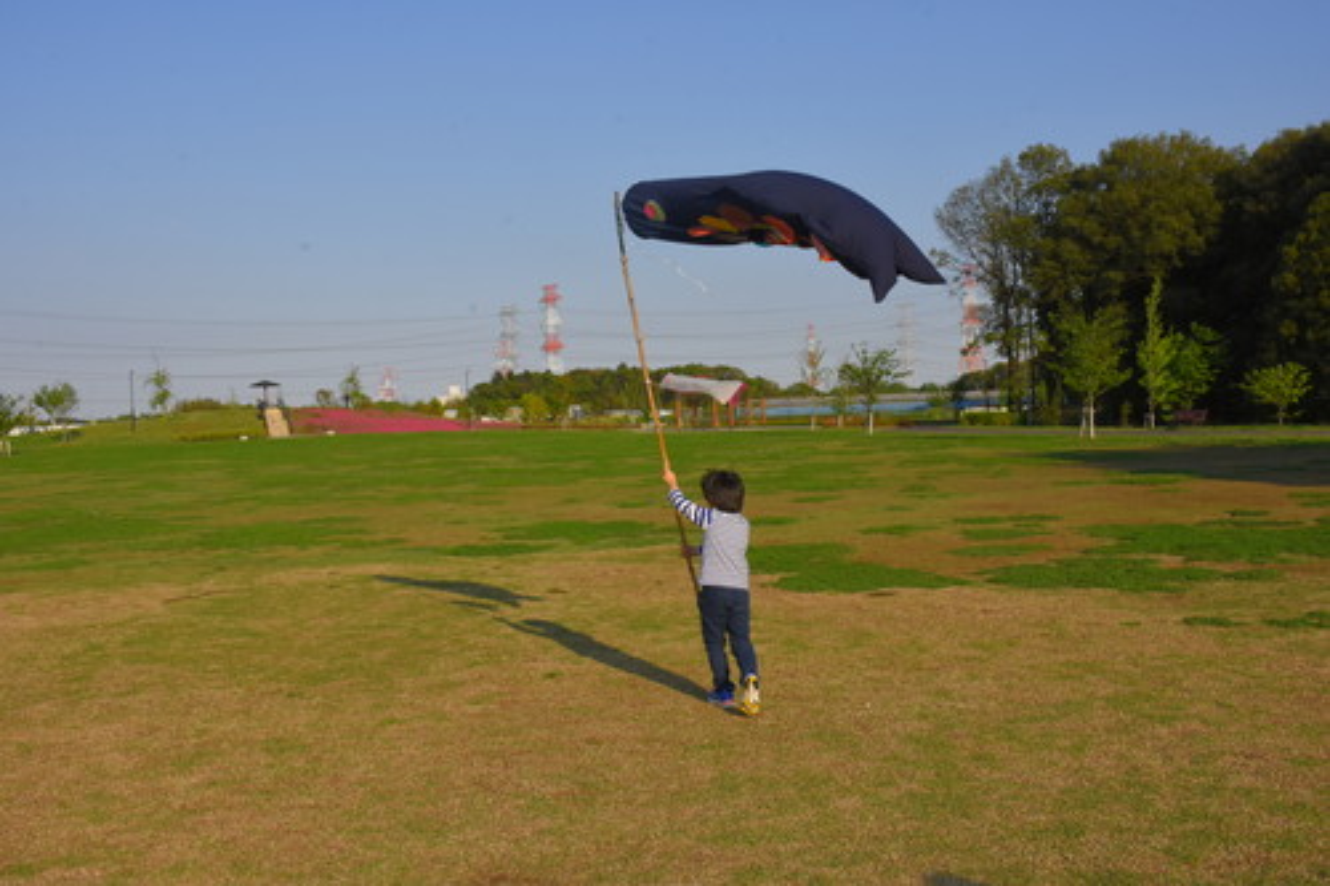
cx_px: 665
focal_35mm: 39
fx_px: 1440
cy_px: 443
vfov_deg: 34.2
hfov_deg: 49.6
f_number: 18
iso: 400
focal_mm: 26
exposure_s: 1/320
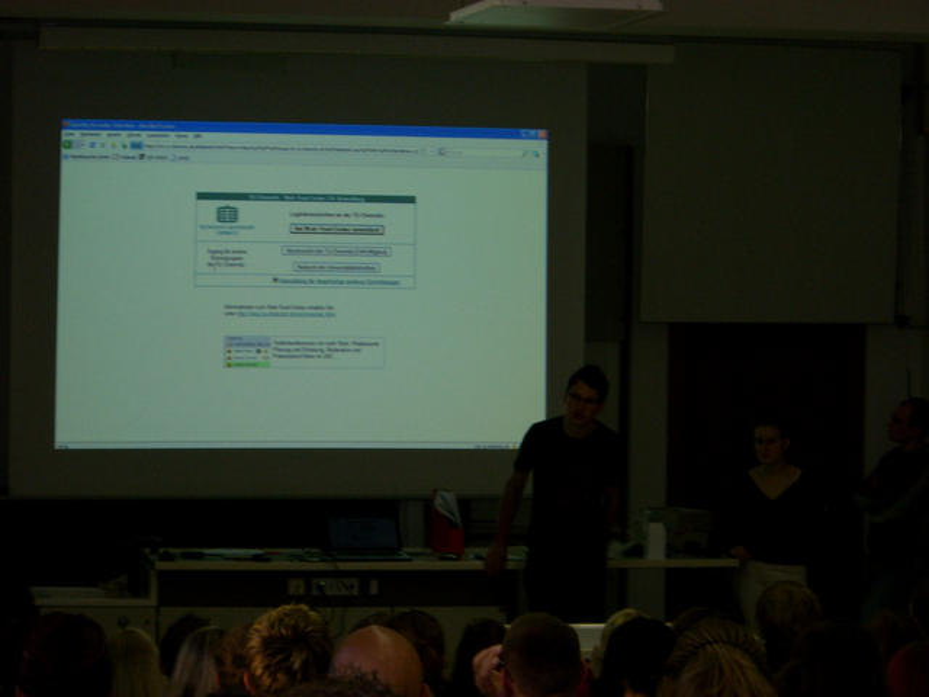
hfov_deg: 17.3
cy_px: 348
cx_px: 464
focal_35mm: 114
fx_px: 3059
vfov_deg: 13.0
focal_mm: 18.6
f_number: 5.2
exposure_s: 1/60
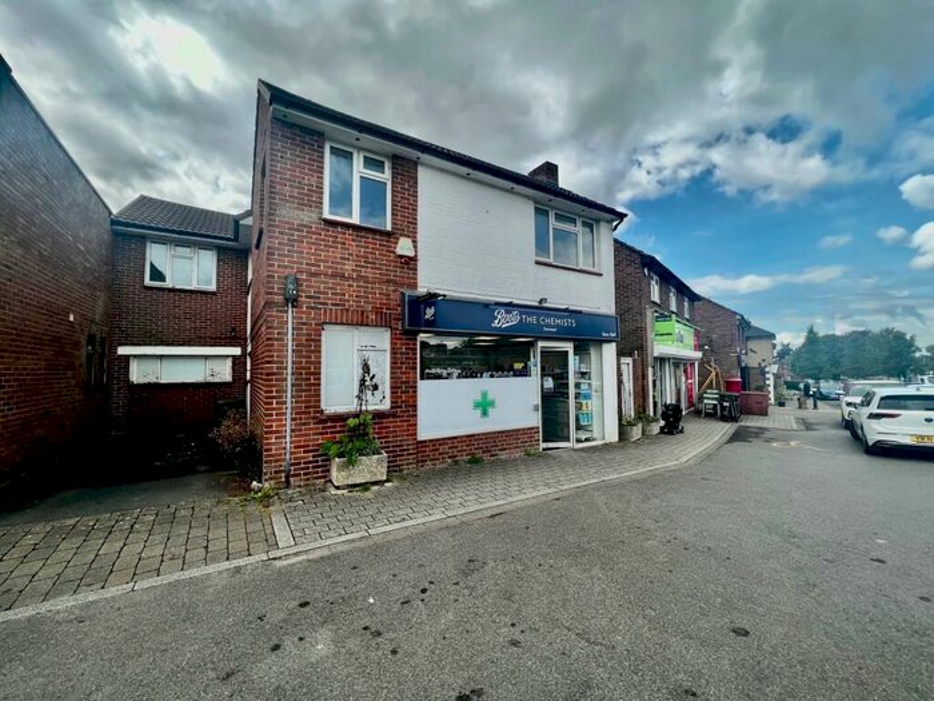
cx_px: 467
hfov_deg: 106.2
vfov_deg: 89.9
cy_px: 350
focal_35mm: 13
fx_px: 351
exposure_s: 1/737
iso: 32
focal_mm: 1.57
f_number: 1.8
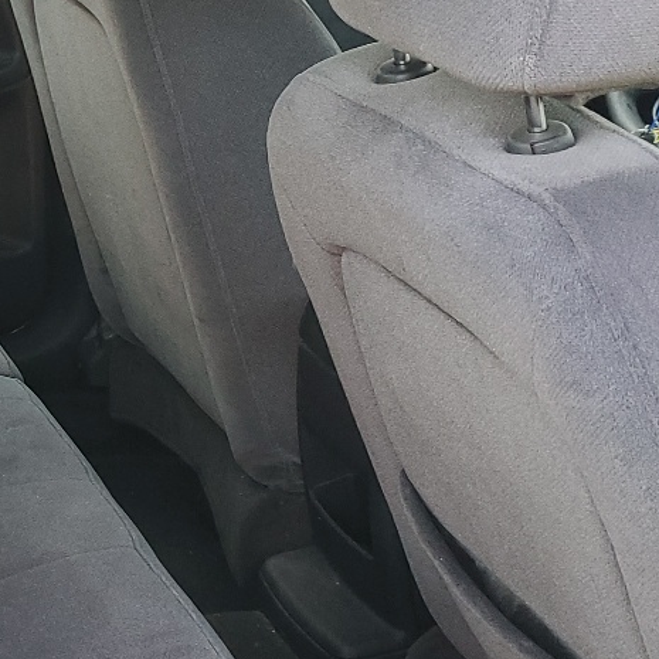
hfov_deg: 21.0
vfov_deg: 21.9
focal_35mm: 79
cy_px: 337
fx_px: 1702
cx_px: -34
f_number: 1.5
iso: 95
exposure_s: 1/120
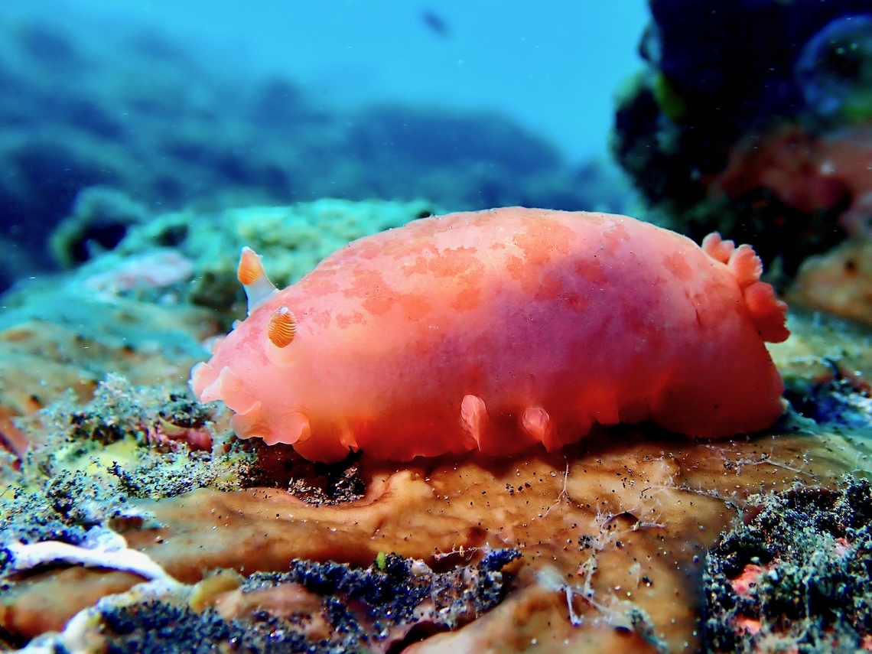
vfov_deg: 44.2
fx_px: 806
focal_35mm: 32
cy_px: 327
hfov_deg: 56.8
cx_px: 436
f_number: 3.2
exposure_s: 1/250
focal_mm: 5.79
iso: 100
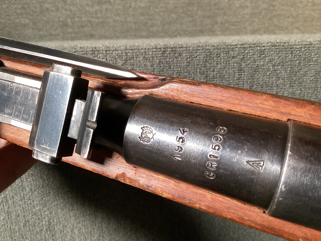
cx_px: 160
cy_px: 120
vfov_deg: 45.4
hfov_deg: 58.3
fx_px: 287
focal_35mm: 31
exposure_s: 1/40
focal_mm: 3.3
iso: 250
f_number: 2.4
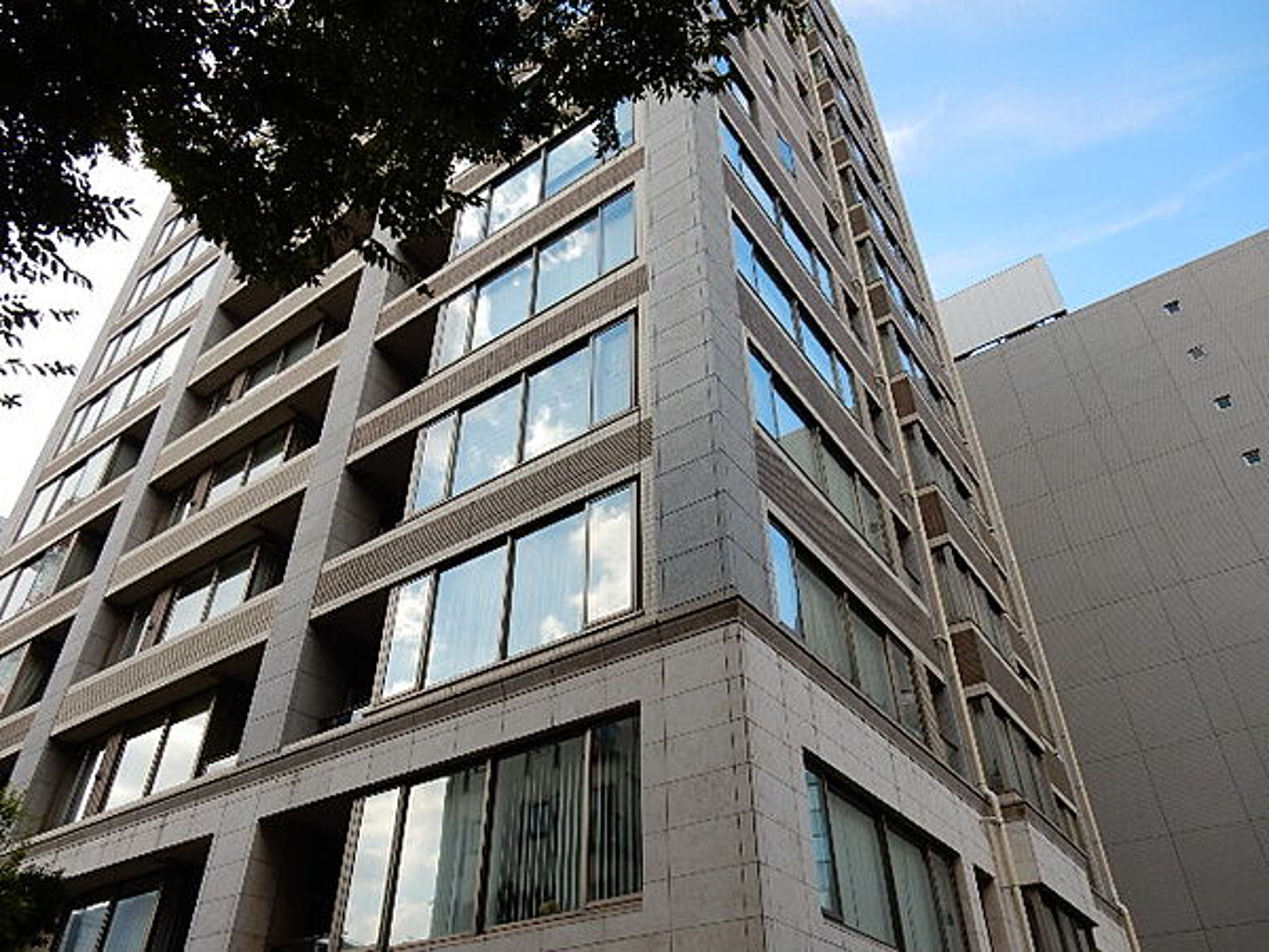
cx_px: 634
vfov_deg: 54.9
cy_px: 476
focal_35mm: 25
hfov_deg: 69.4
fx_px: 916
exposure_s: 1/400
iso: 125
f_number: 3.7
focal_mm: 4.5
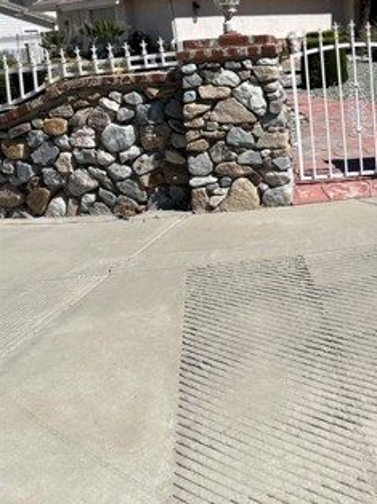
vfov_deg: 35.7
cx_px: 383
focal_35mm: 53
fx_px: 771
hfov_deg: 26.0
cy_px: 156
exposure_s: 1/9434
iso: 50
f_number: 1.5
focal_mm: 5.7
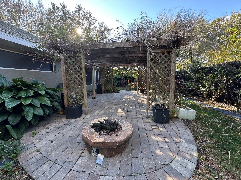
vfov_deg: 85.7
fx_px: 97
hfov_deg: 102.1
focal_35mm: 14
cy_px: 90
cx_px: 120
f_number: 2.2
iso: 40
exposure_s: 1/137
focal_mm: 2.22
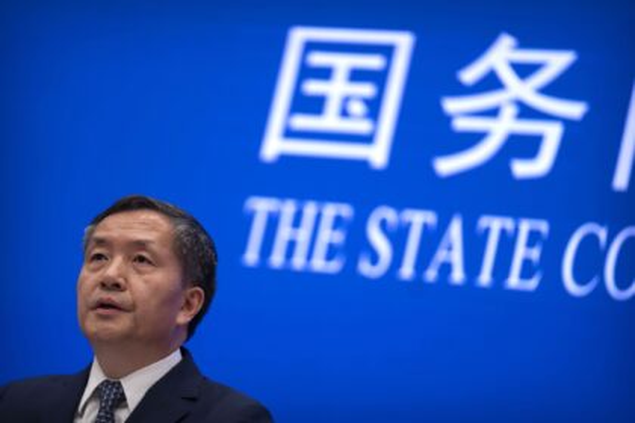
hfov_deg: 12.1
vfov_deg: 8.1
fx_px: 2998
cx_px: 318
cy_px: 212
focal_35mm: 170
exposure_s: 1/250
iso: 400
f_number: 2.8
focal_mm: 170
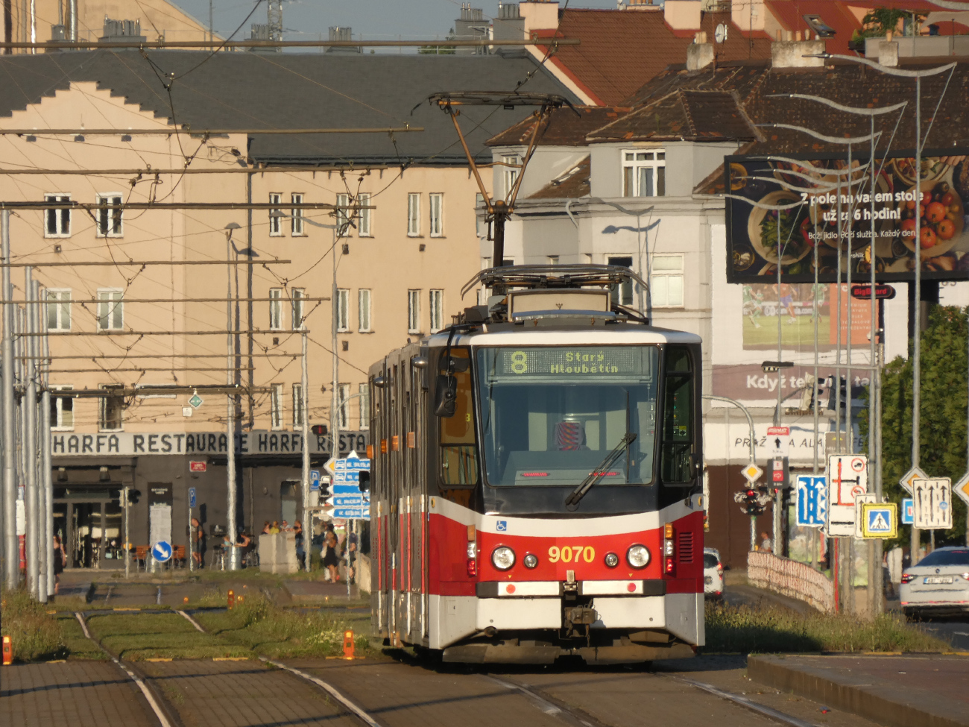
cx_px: 484
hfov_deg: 2.5
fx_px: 21778
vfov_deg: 1.9
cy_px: 364
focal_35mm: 778
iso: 80
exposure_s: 1/400
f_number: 5.6
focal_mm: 139.4
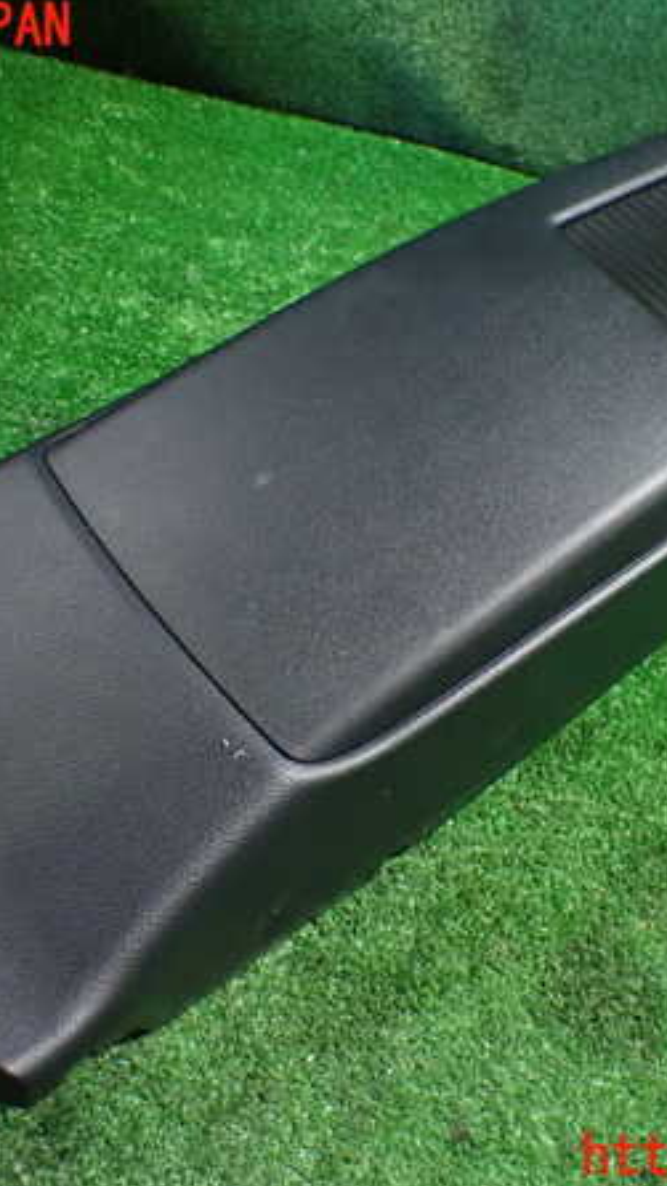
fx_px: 1383
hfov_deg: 27.1
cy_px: 593
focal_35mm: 44
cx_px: 385
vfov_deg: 46.4
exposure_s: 1/60
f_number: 2.3
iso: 800
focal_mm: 5.4
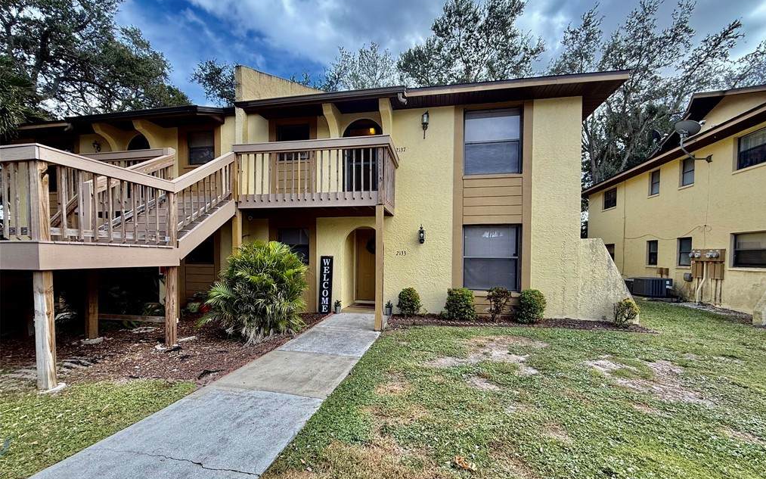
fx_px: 313
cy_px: 266
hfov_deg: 101.5
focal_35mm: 15
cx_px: 386
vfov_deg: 74.5
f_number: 2.2
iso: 50
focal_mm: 2.22
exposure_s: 1/388
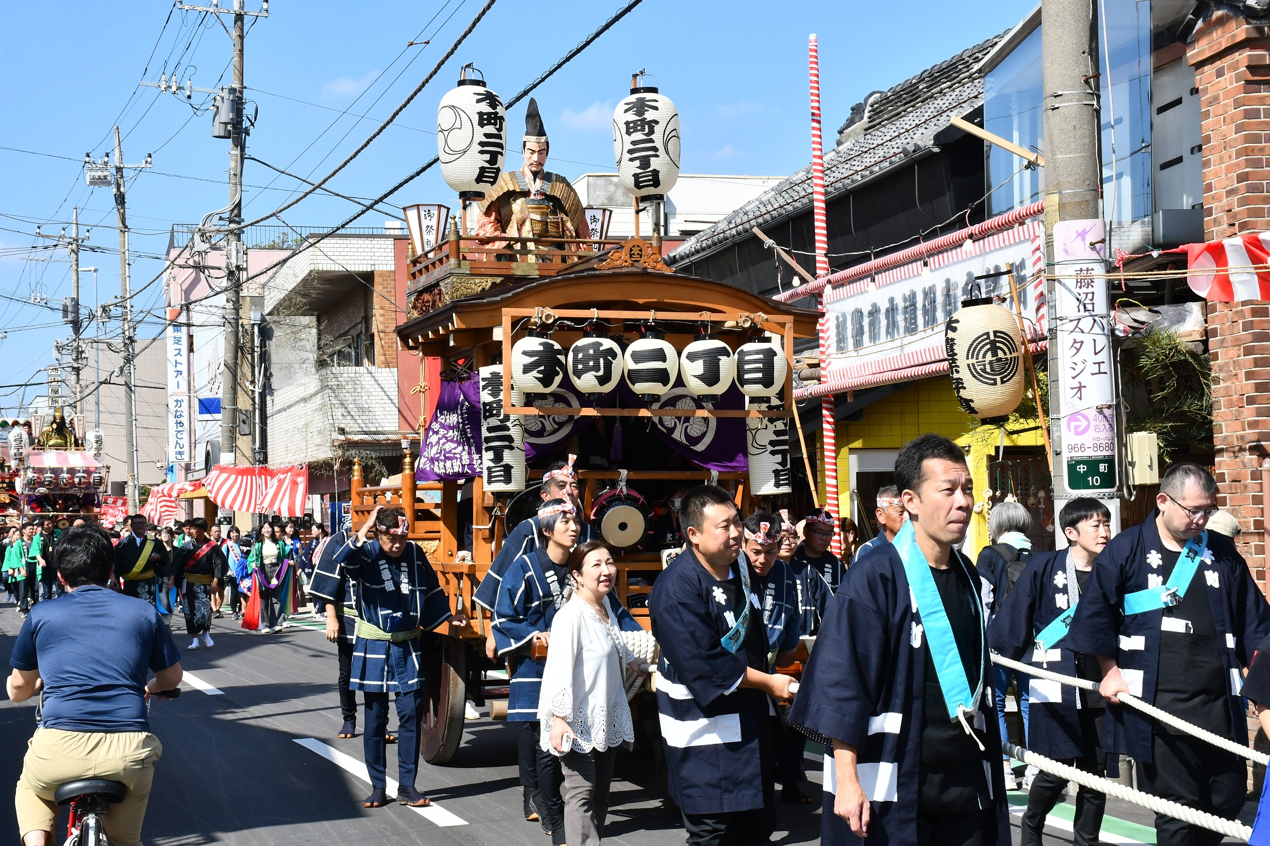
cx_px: 635
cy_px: 423
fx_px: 2222
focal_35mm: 63
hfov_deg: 31.9
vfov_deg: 21.6
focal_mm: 42
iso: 500
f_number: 13
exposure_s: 1/640
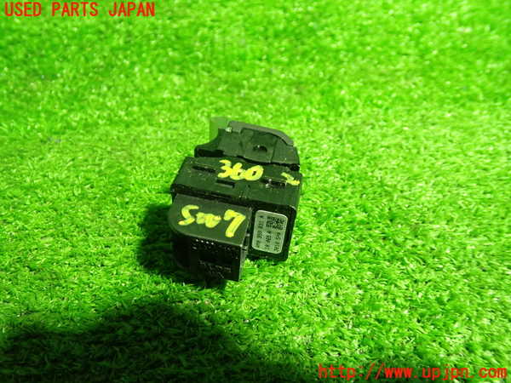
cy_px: 192
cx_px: 256
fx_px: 443
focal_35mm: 30
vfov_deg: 46.8
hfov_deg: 60.0
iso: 640
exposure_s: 1/30
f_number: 2.3
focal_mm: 5.4
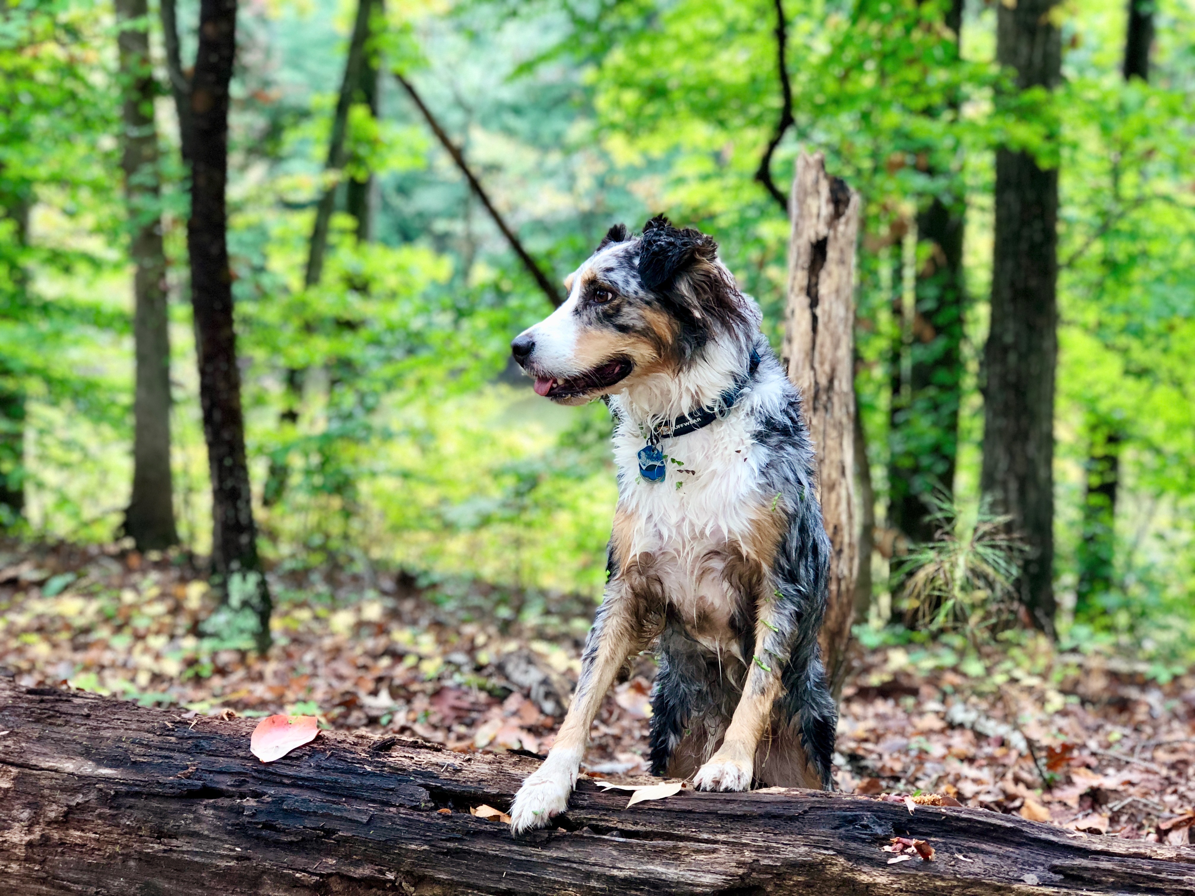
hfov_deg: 33.8
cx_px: 598
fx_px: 1968
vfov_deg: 25.7
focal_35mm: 57
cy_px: 448
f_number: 2.8
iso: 125
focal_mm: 6.6
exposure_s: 1/120
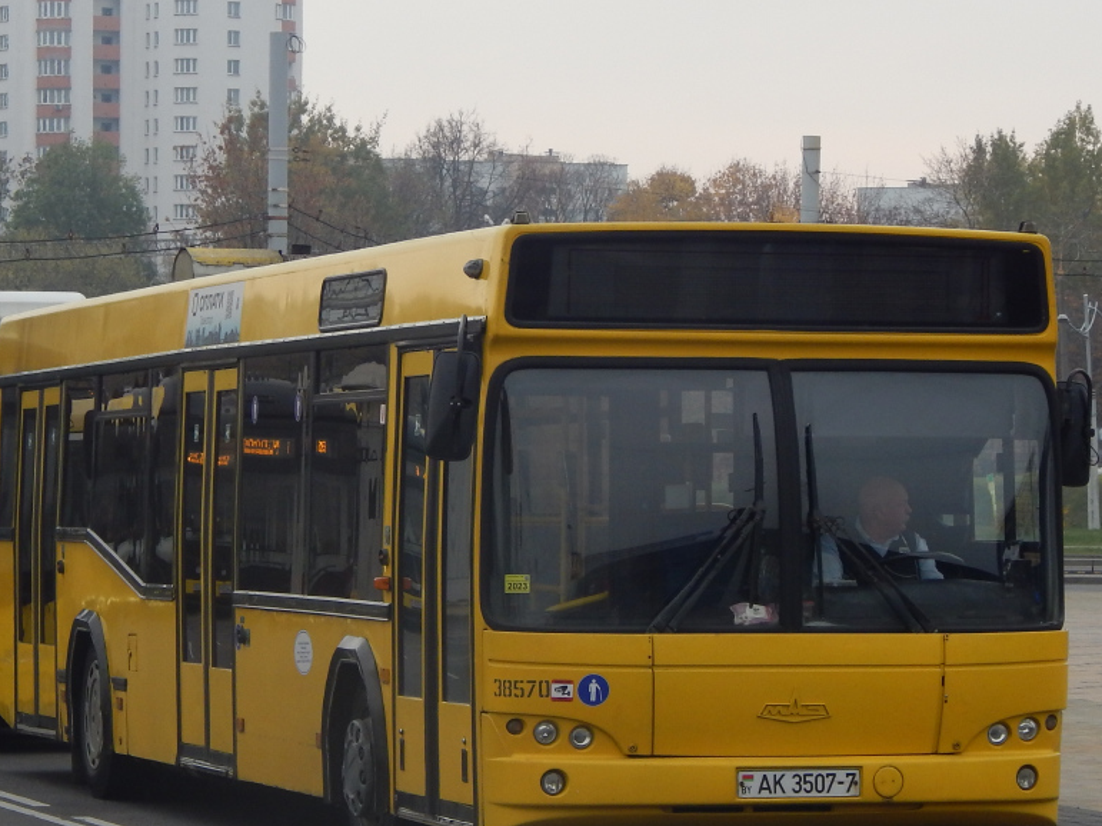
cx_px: 559
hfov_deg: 11.2
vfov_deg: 8.4
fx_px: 5634
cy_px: 525
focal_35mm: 177
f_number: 4.5
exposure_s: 1/200
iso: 125
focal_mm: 18.7
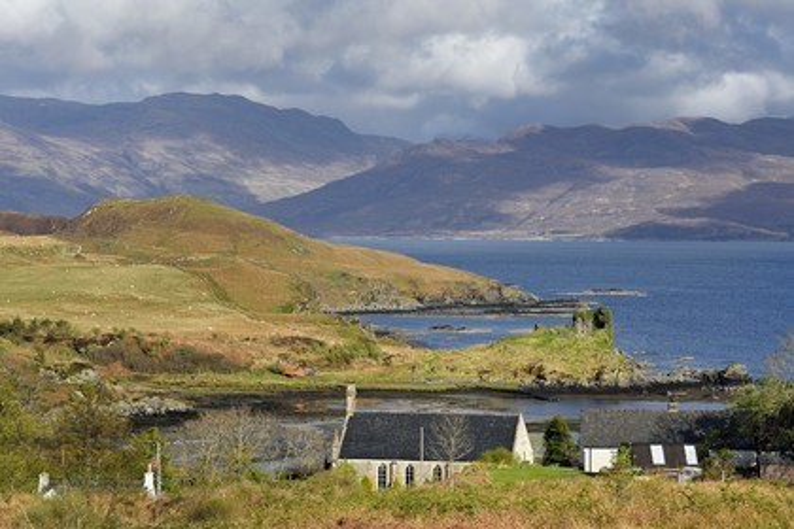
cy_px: 264
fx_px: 2316
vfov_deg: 13.0
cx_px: 397
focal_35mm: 105
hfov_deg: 19.5
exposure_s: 1/250
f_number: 14
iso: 200
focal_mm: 105
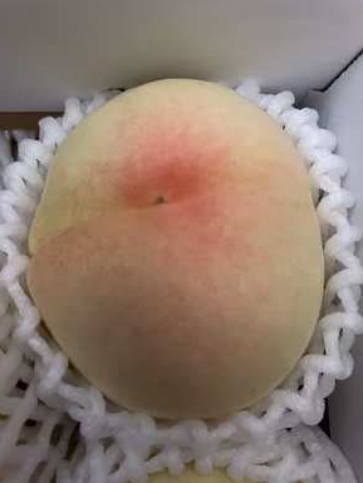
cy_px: 246
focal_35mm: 27
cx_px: 176
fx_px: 377
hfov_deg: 51.4
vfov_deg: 65.3
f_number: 1.6
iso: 640
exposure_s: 1/30
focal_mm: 4.2
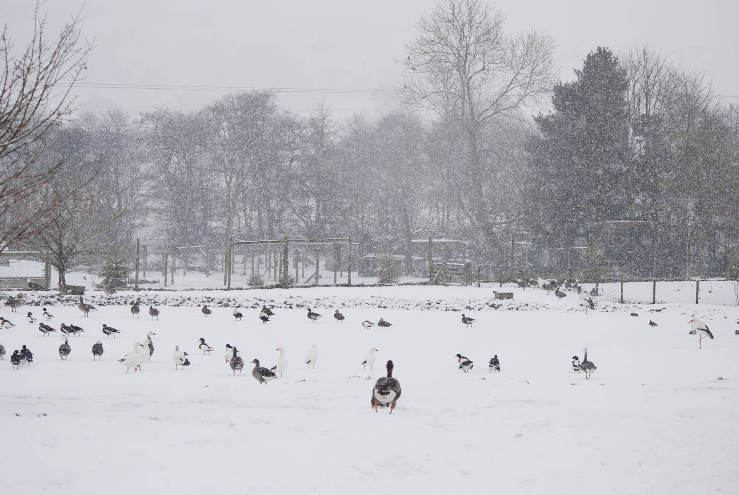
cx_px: 370
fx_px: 2158
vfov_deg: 13.1
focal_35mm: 105
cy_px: 248
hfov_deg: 19.4
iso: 200
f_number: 5.6
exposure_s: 1/500
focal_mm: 70
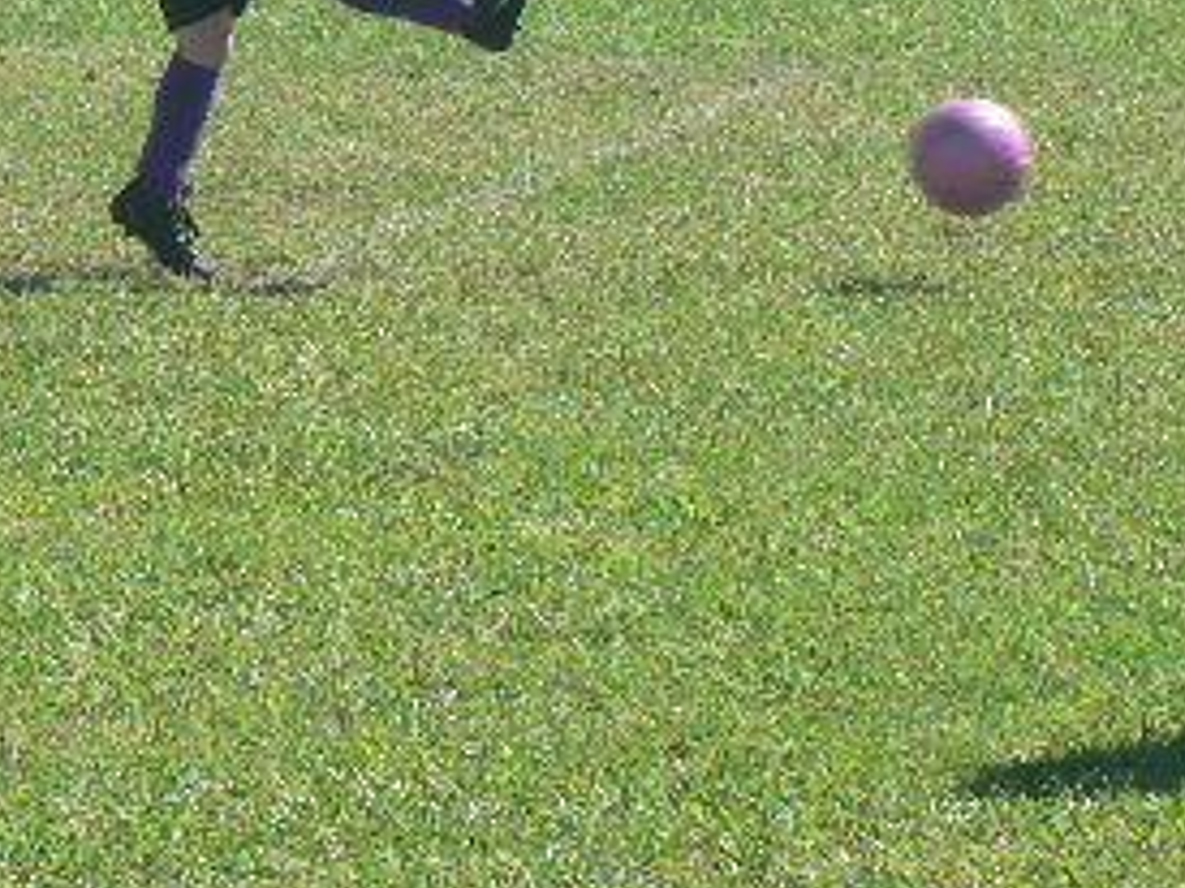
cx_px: 220
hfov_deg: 7.1
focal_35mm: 277
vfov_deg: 5.4
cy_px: 39
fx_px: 9478
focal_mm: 21.2
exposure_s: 1/400
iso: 80
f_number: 4.5
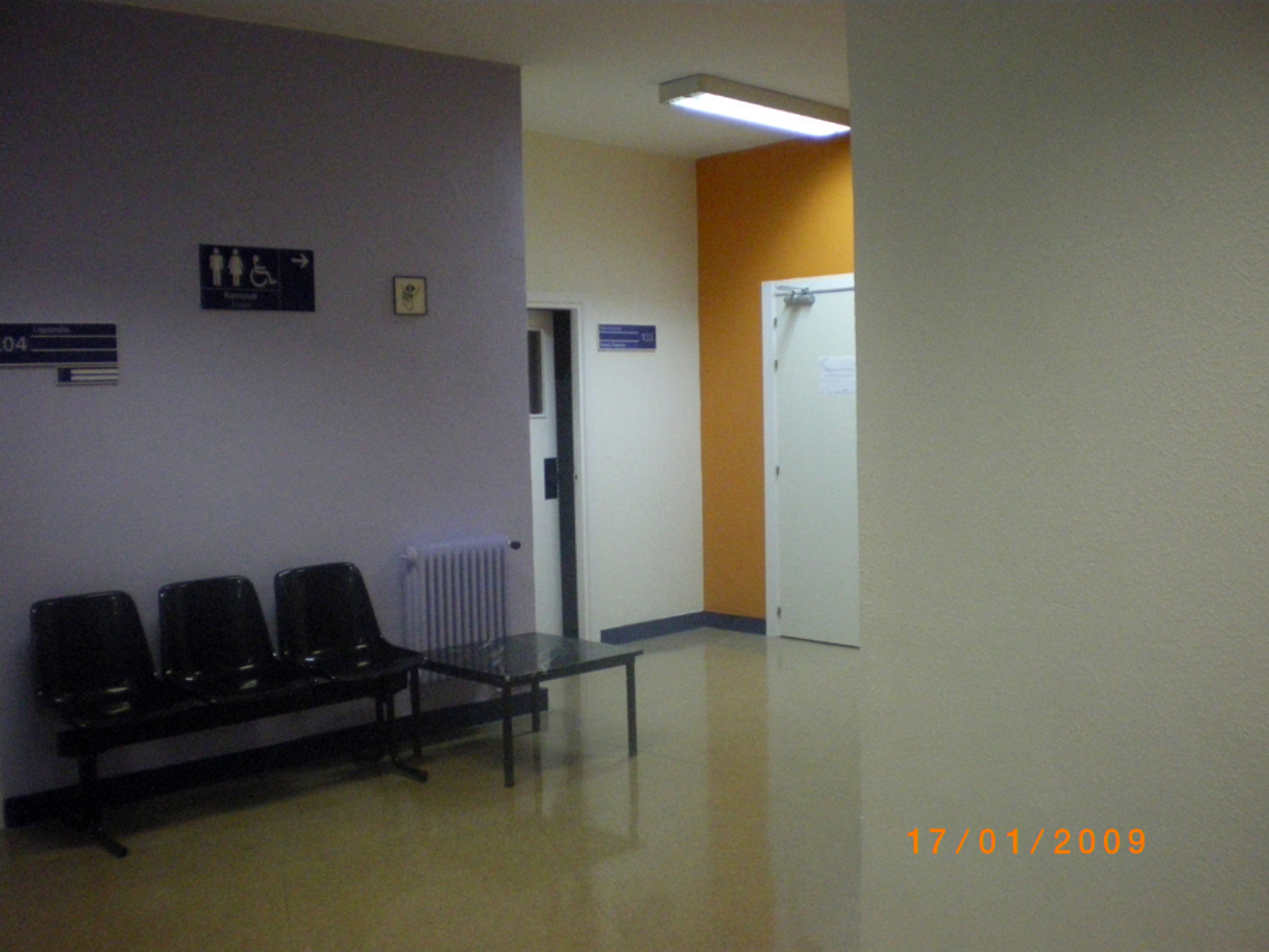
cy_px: 476
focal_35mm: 36
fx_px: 1320
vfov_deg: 39.7
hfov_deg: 51.4
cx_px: 634
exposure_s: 1/50
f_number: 3.1
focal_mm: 6.3
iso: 800
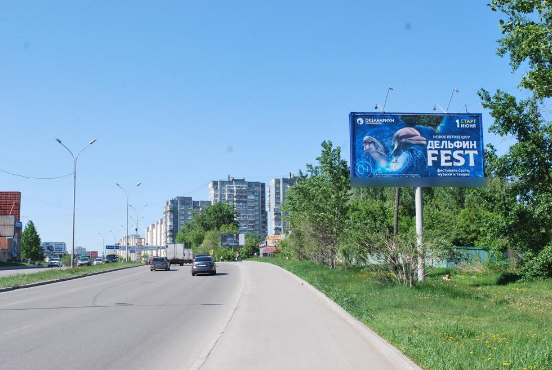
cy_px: 185
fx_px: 645
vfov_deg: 32.0
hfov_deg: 46.3
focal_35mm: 42
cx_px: 276
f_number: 11
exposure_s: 1/500
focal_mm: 28
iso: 400
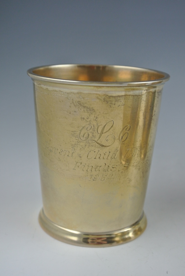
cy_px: 138
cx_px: 92
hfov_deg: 26.1
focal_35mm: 52
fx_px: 400
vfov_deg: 38.2
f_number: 4.8
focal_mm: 19.6
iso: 400
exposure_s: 1/80
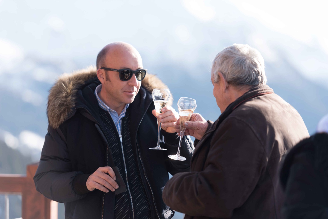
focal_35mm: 145
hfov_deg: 14.1
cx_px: 164
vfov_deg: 9.5
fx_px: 1322
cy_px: 110
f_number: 2.8
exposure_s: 1/500
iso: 100
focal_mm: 145
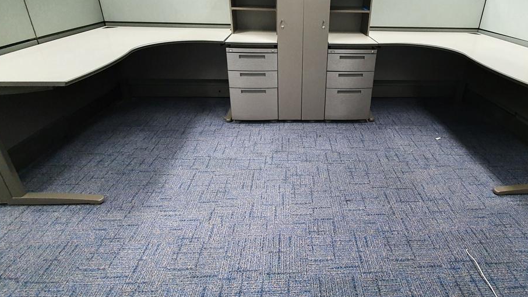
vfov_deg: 55.1
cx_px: 300
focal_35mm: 20
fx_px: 280
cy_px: 107
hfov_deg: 86.1
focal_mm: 1.8
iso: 400
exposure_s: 1/60
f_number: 2.2
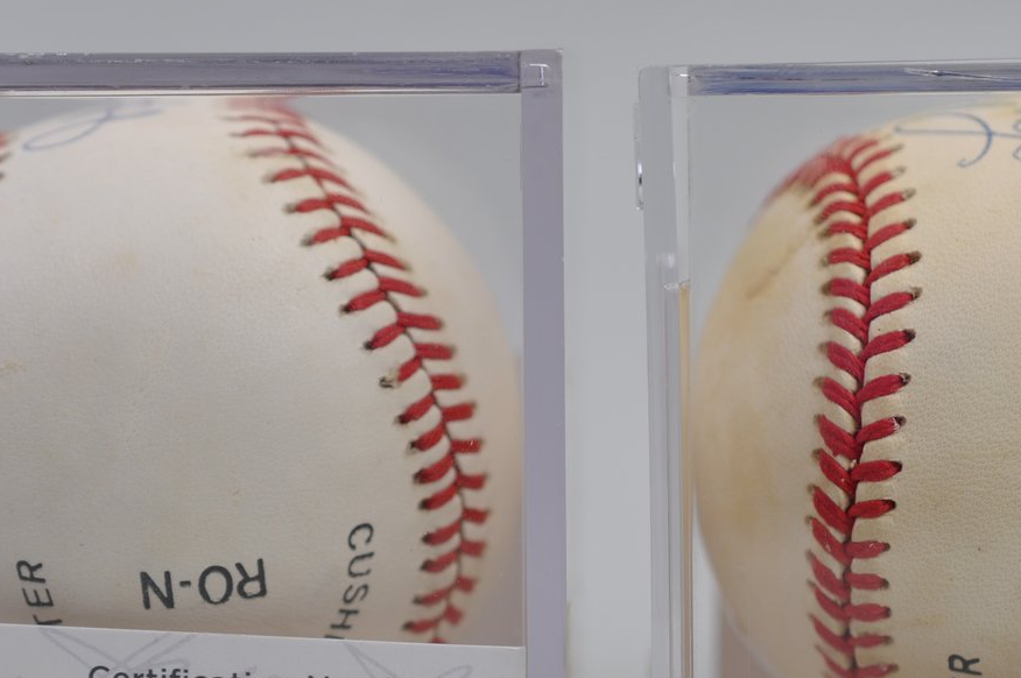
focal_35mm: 117
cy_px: 505
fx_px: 3314
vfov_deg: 11.7
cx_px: 589
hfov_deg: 17.5
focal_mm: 40
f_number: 4.5
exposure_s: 1/80
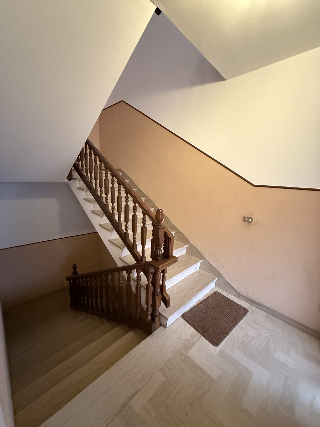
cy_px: 214
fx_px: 173
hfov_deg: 85.7
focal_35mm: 14
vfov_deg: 102.1
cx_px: 160
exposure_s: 1/33
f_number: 2.2
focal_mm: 2.22
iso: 1250
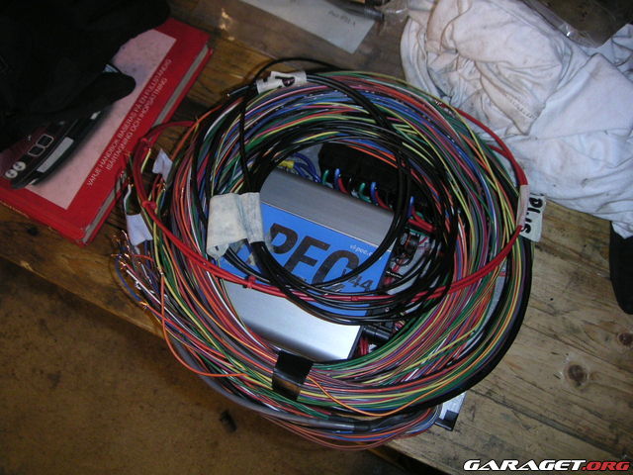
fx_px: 695
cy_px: 238
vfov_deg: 37.7
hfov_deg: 49.0
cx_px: 316
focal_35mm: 38
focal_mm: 6
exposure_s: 1/45
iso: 160
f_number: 2.8
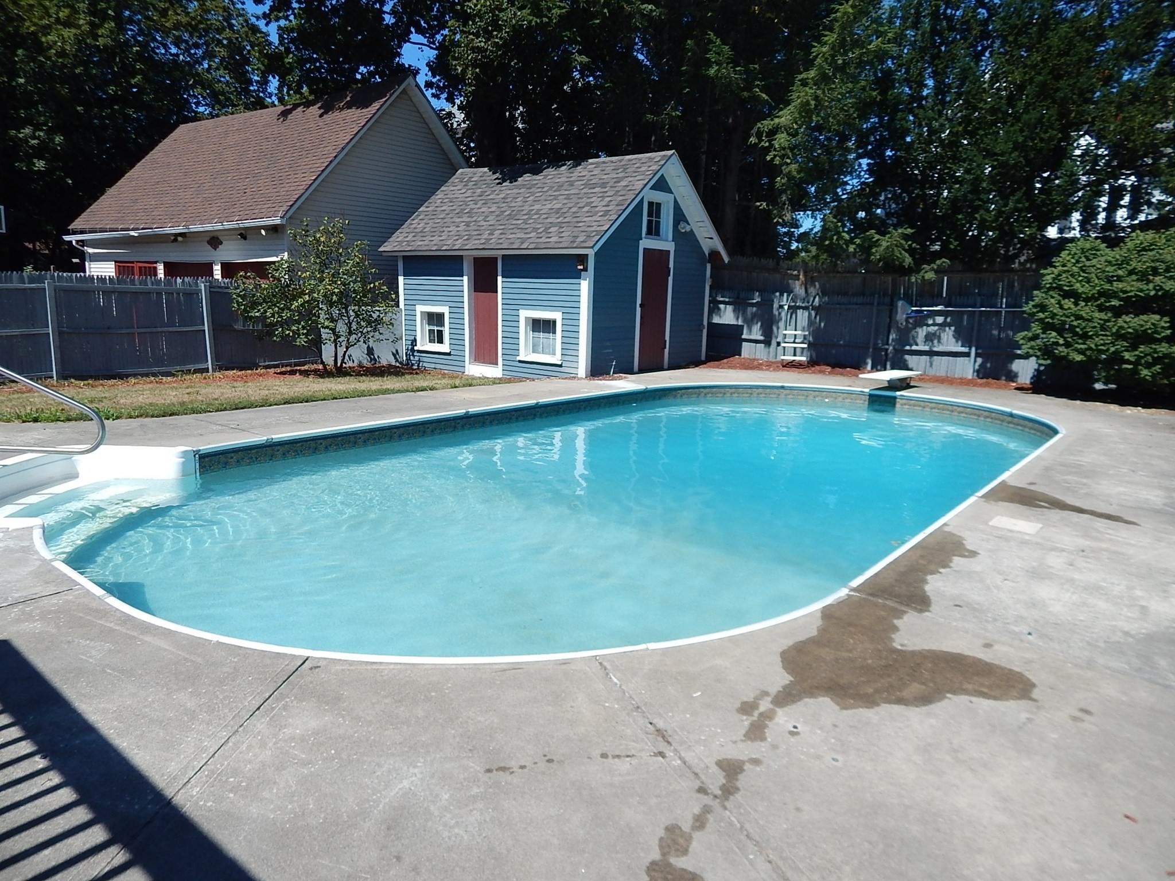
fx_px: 747
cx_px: 588
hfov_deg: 76.4
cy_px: 440
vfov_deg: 61.1
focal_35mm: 22
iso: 125
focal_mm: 4
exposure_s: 1/640
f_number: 6
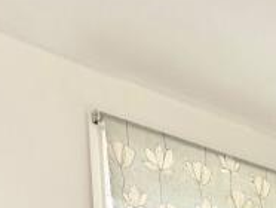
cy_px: 553
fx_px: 615
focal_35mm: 77
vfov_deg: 12.7
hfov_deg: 24.3
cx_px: 266
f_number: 2.2
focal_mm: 2.22
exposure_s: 1/100
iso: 160
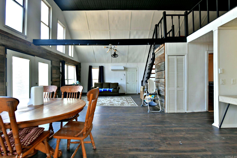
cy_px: 79
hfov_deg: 104.3
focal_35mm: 14
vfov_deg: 81.2
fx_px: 92
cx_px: 118
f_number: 6.3
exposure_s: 1/160
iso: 2500
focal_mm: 14
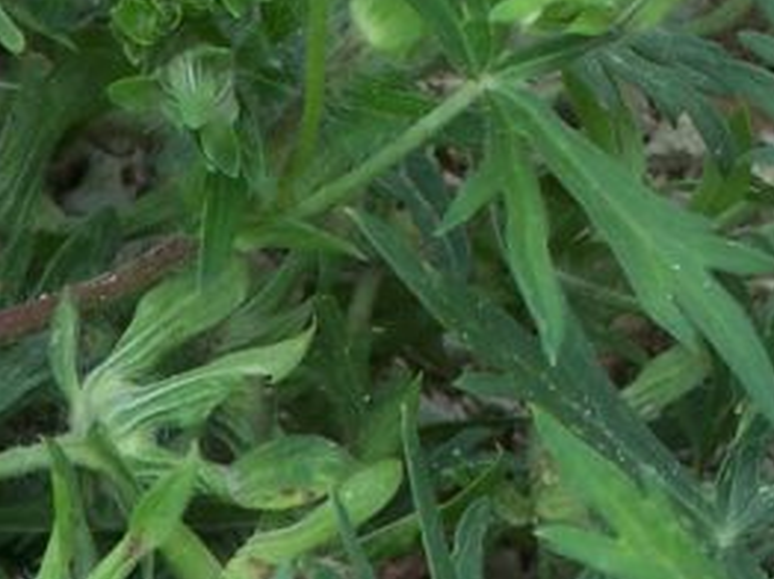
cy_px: -343
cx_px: 845
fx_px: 20798
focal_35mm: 931
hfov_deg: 2.1
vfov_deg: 1.6
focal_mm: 39.5
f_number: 3.3
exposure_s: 1/500
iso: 80
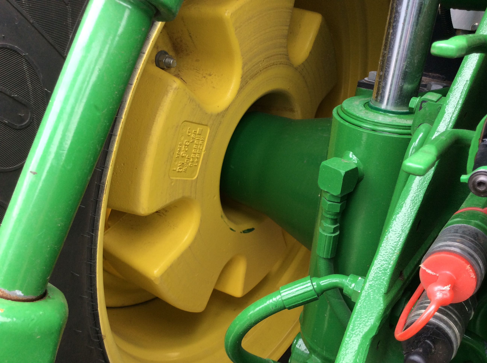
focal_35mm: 32
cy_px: 182
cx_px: 244
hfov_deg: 56.9
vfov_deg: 44.1
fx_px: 450
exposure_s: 1/120
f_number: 2.4
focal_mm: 3.3
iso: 32
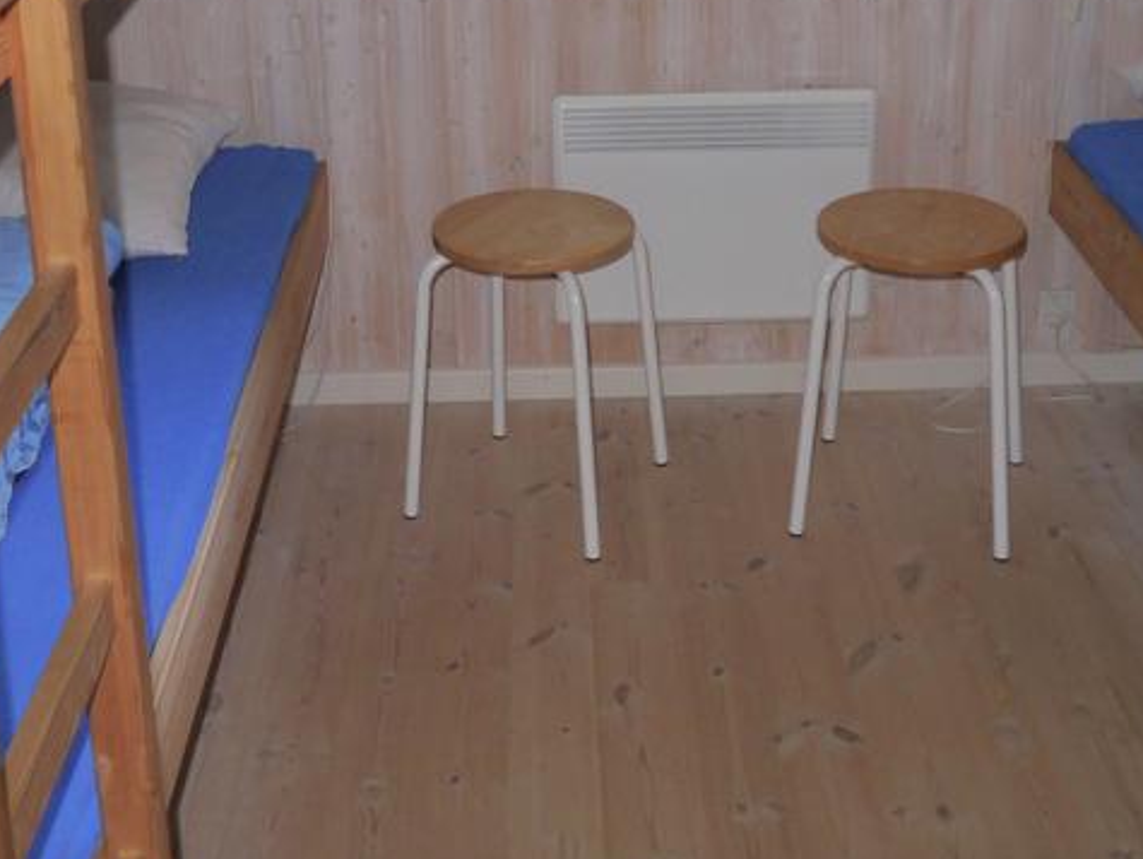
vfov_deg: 26.8
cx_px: 517
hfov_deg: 36.1
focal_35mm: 53
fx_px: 1751
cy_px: 123
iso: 800
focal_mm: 14
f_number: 3.5
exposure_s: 1/60
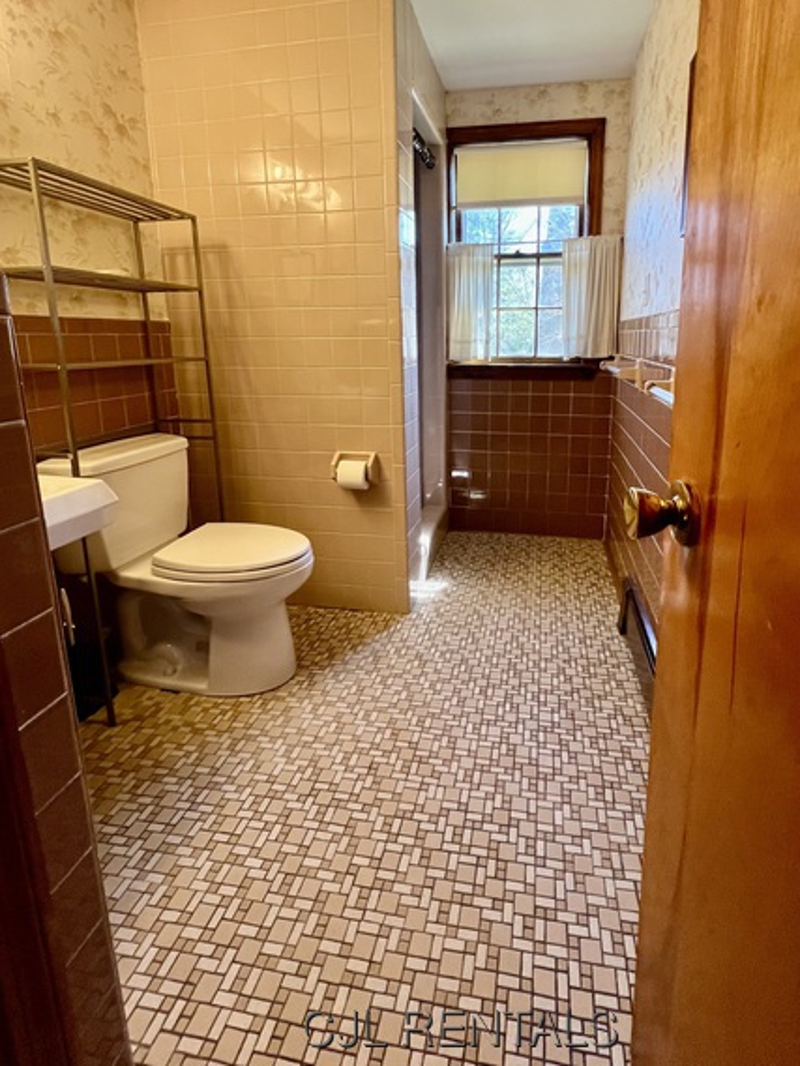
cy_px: 435
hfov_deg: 77.6
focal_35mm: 16
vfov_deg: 93.4
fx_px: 493
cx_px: 460
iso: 250
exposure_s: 1/120
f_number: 1.8
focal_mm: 1.57
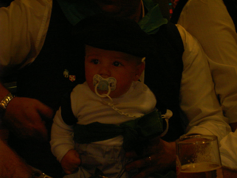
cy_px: 89
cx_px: 118
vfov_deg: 12.8
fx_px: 794
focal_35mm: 116
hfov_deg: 17.0
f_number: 4.9
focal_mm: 24
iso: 100
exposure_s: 1/89.3
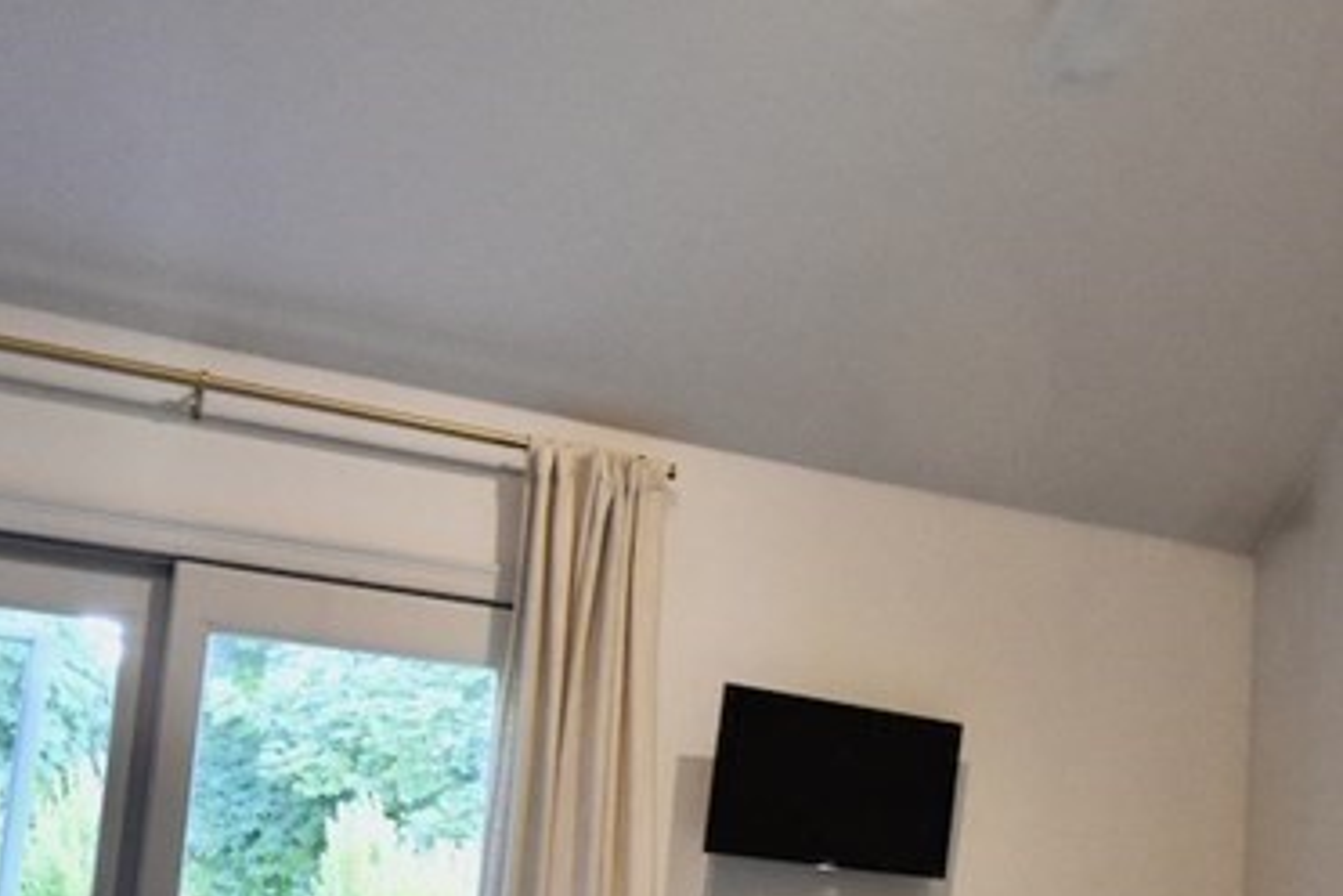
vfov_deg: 29.1
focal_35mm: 45
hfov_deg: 41.8
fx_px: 1693
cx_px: 1033
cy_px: 699
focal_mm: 11
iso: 1600
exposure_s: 1/60
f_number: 4
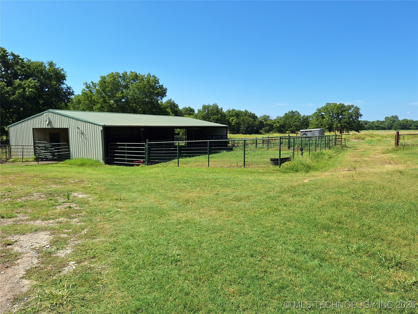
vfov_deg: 58.9
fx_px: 278
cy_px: 157
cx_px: 209
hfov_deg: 73.9
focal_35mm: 23
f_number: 1.8
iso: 40
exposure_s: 1/2237
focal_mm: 5.54
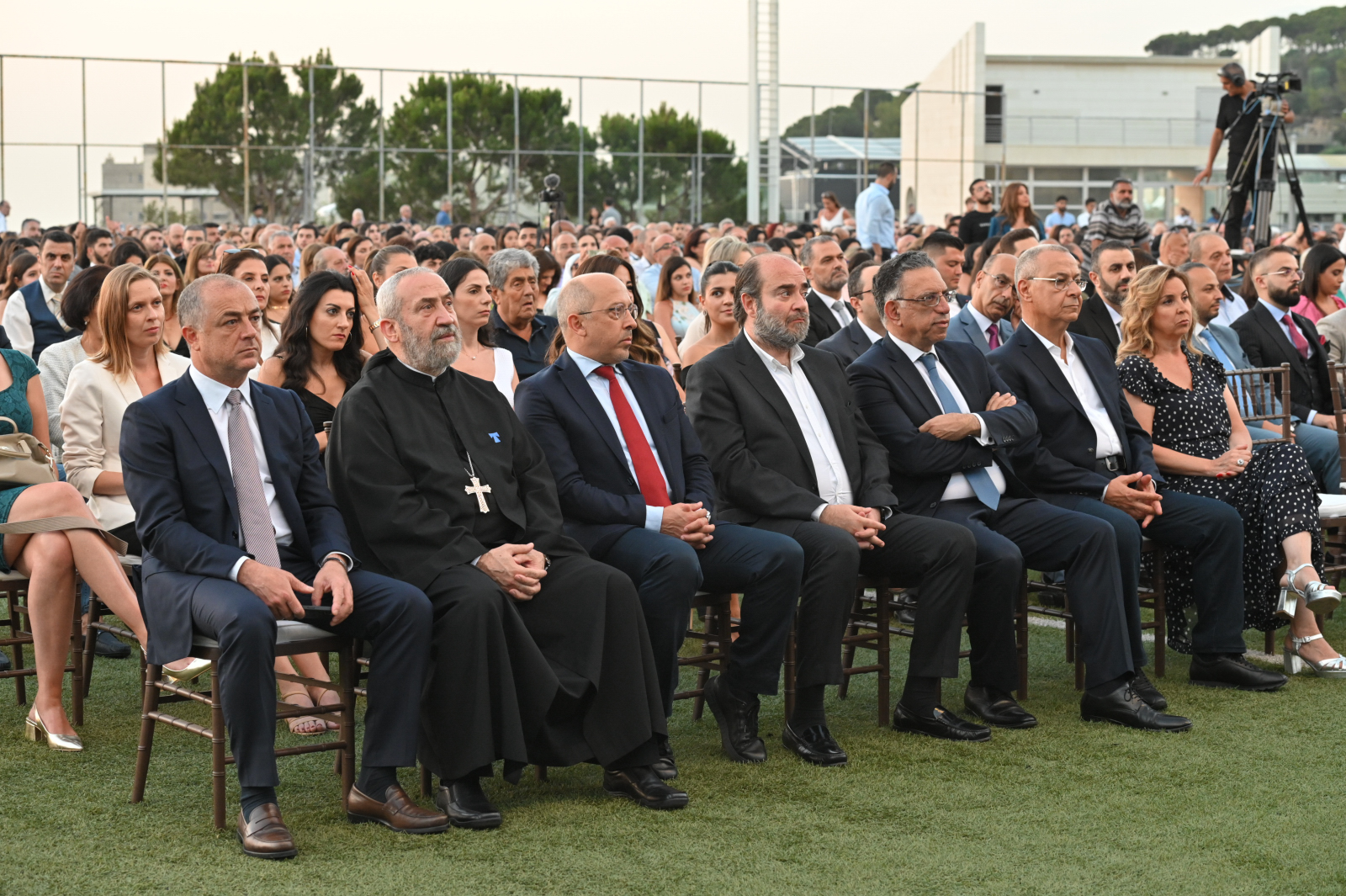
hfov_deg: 28.9
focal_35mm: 70
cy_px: 448
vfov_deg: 19.4
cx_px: 673
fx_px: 2616
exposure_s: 1/160
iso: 2000
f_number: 6.3
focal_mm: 70
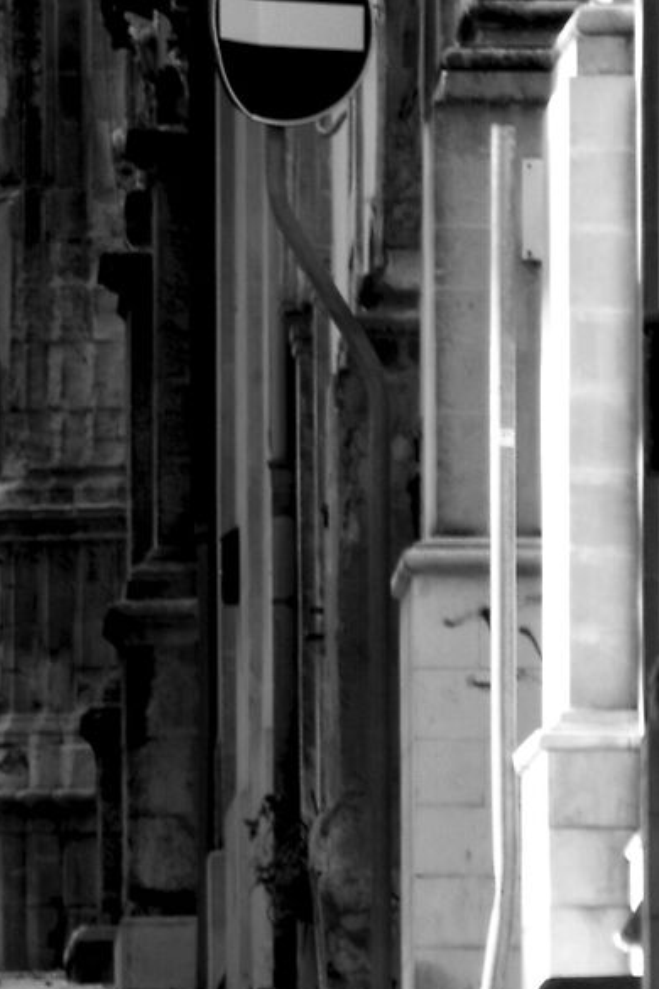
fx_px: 29544
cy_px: 68
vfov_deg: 1.9
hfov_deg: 1.3
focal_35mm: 1076
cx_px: -522
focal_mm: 175
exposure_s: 1/30
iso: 100
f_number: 22
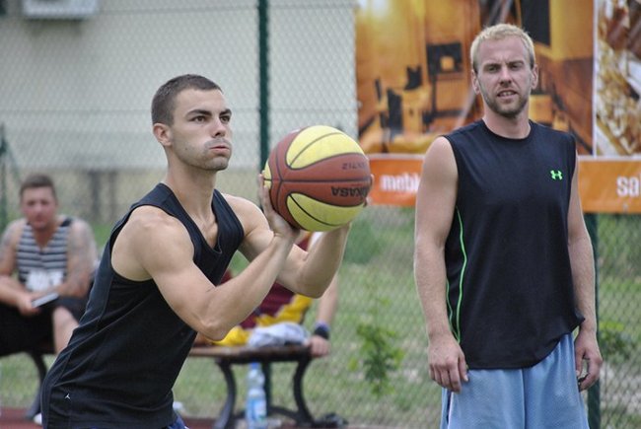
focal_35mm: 300
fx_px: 5348
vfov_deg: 4.6
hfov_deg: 6.9
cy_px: 214
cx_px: 320
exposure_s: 1/500
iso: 640
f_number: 5.6
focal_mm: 200
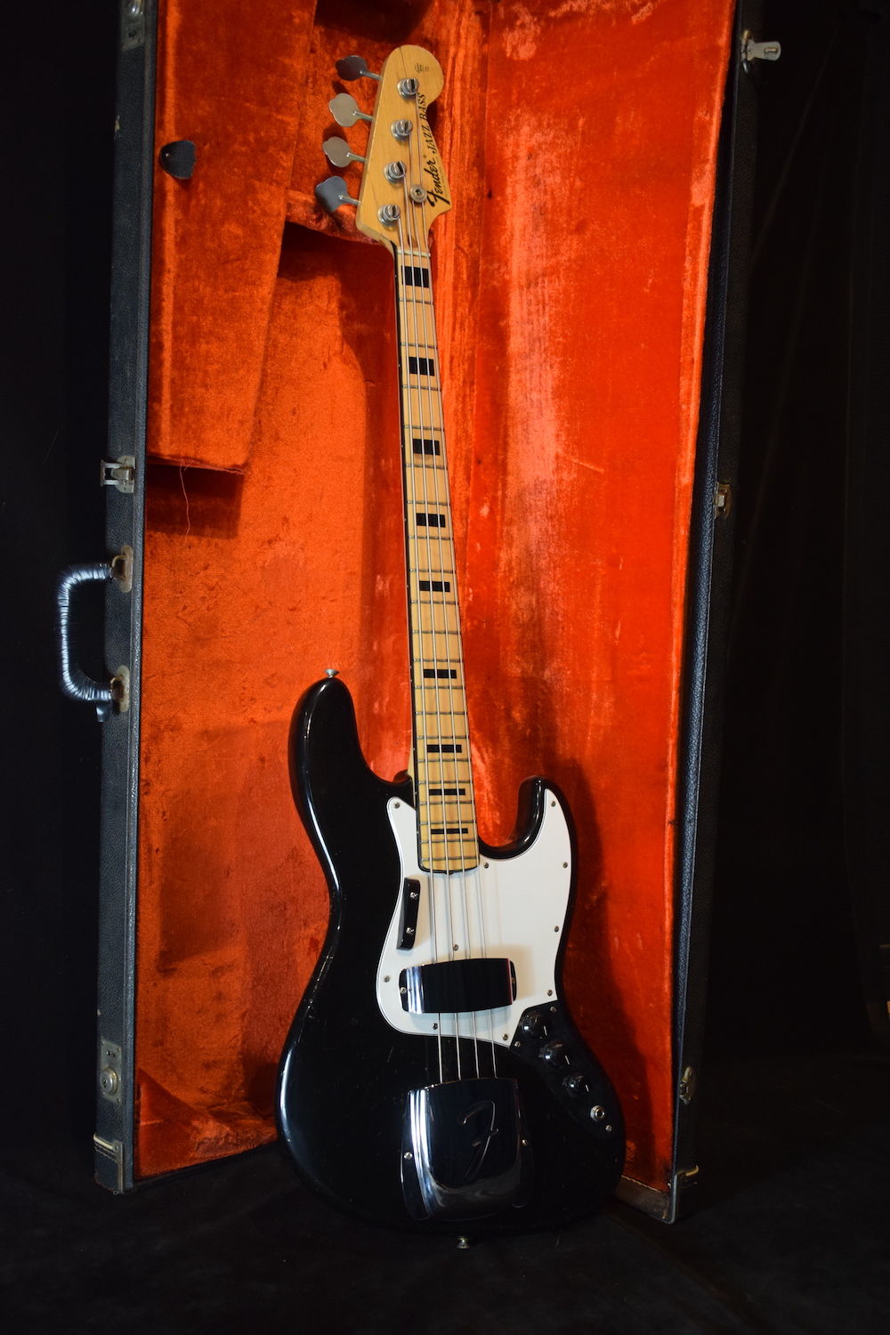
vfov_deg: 45.0
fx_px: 1613
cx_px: 445
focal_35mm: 44
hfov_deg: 30.8
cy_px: 668
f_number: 4.2
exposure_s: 1/60
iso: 1400
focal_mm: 29
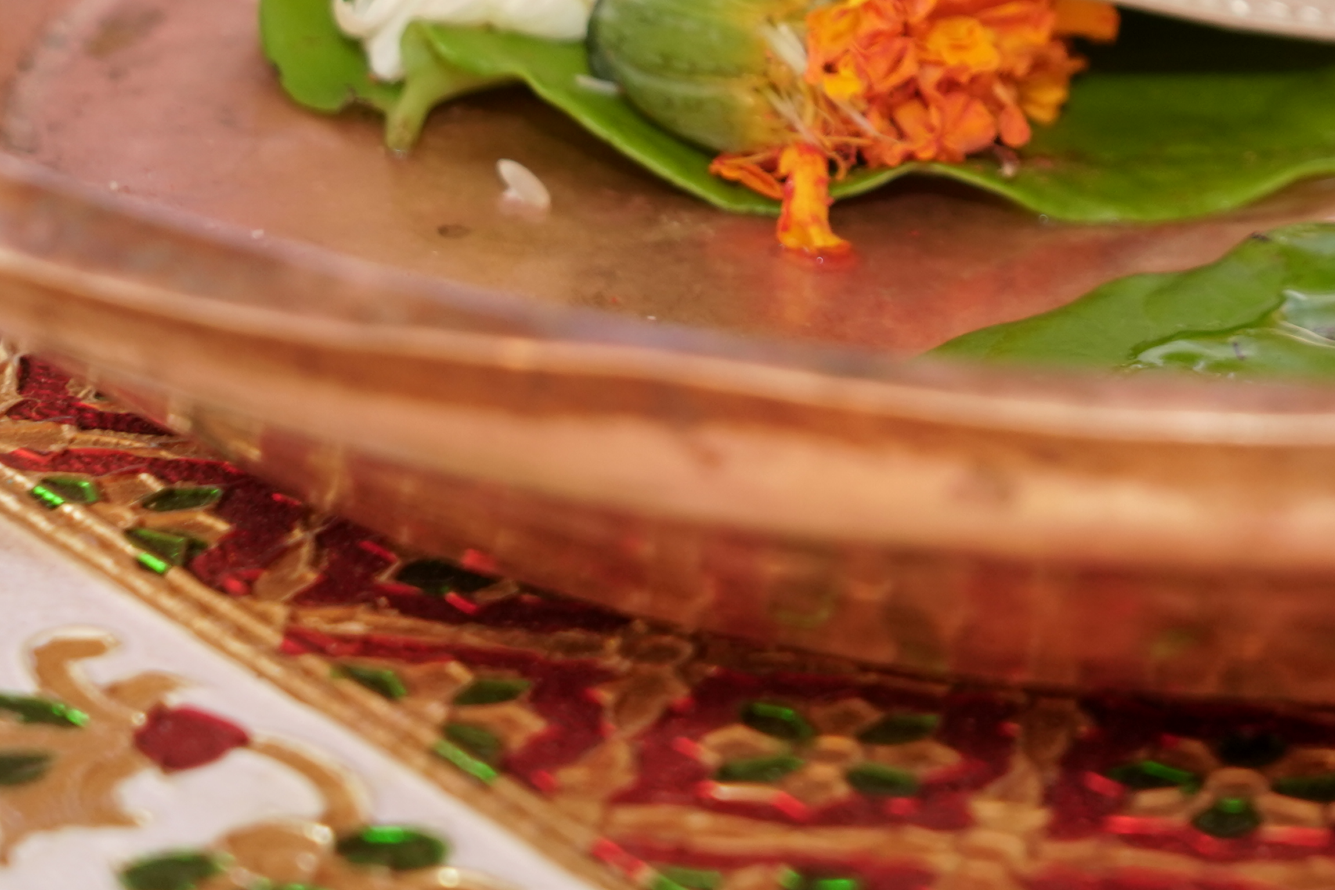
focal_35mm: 363
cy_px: -541
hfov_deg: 5.7
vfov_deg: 3.8
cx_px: 1522
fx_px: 13462
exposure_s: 1/60
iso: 640
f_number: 5.6
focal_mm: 105
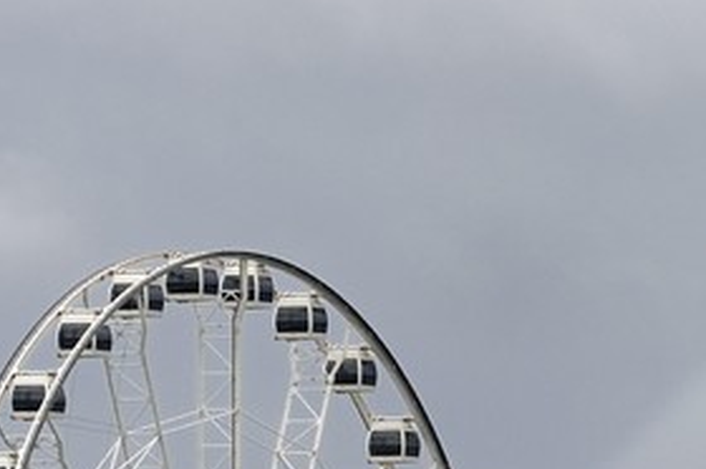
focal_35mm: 972
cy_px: 1198
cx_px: 1351
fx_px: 19040
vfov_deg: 1.4
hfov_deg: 2.1
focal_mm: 170
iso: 200
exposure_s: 1/320
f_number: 10
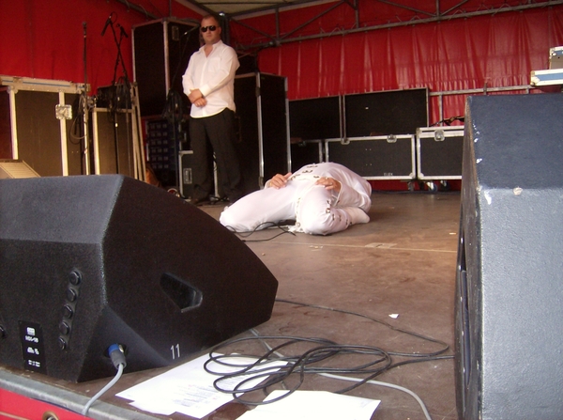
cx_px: 282
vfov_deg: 39.5
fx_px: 584
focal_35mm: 36
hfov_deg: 51.5
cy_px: 210
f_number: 2.8
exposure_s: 1/60
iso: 200
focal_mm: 6
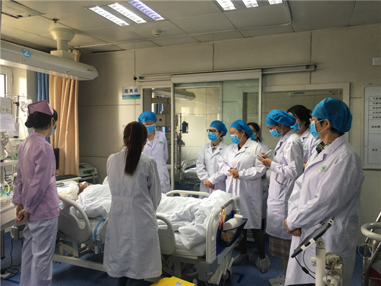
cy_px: 143
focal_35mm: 29
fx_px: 319
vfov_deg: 48.2
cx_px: 190
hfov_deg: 61.7
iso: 64
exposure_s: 1/33
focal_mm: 4.15
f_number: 2.2
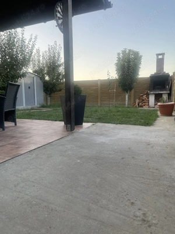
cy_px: 117
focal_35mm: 25
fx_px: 169
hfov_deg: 54.9
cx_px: 88
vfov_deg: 69.4
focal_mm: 5.1
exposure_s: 1/121
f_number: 1.6
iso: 32
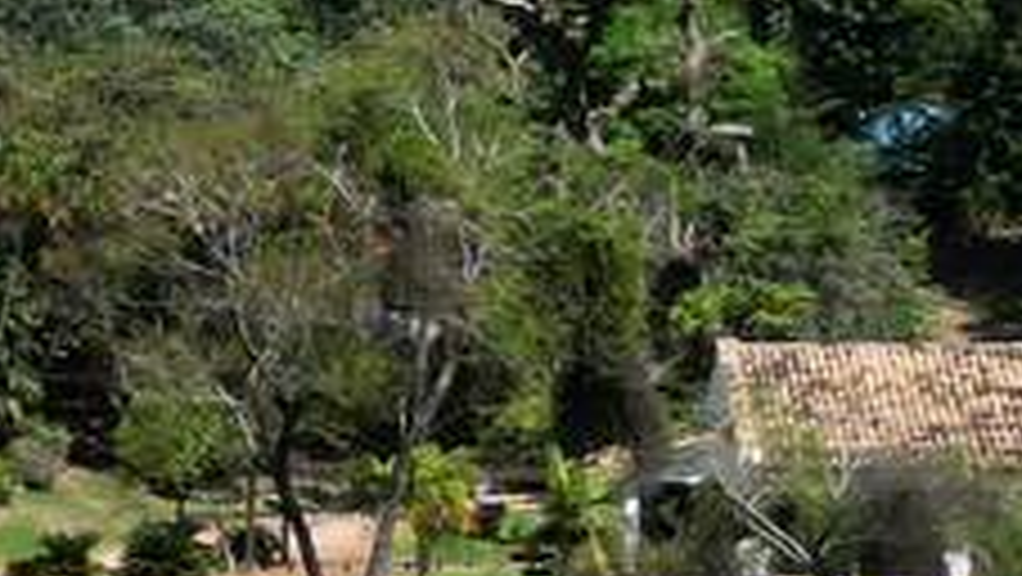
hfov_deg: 10.3
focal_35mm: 166
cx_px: -1769
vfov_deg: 7.3
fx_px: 4501
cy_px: 554
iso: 160
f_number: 1.7
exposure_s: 1/3200
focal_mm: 6.72
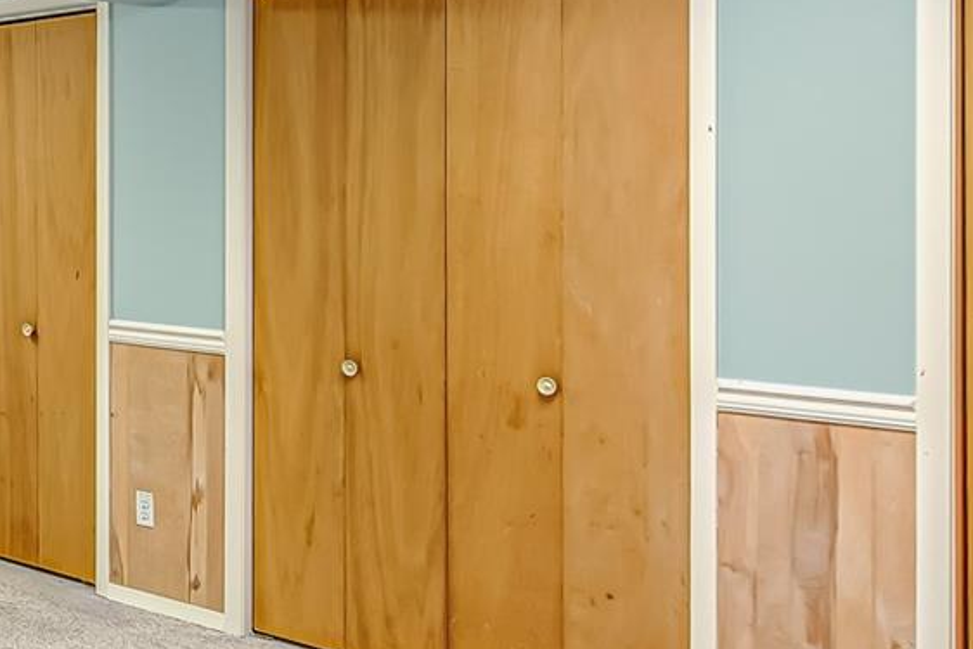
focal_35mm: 51
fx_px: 1379
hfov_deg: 30.3
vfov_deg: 26.2
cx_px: -306
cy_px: 175
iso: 400
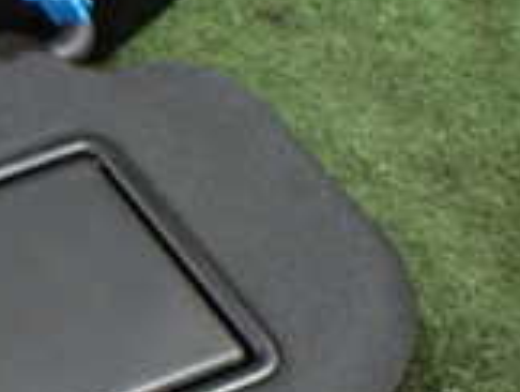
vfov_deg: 13.0
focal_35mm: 111
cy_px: 466
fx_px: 1670
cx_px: -411
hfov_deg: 15.3
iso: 800
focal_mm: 5.4
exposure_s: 1/100
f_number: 2.3
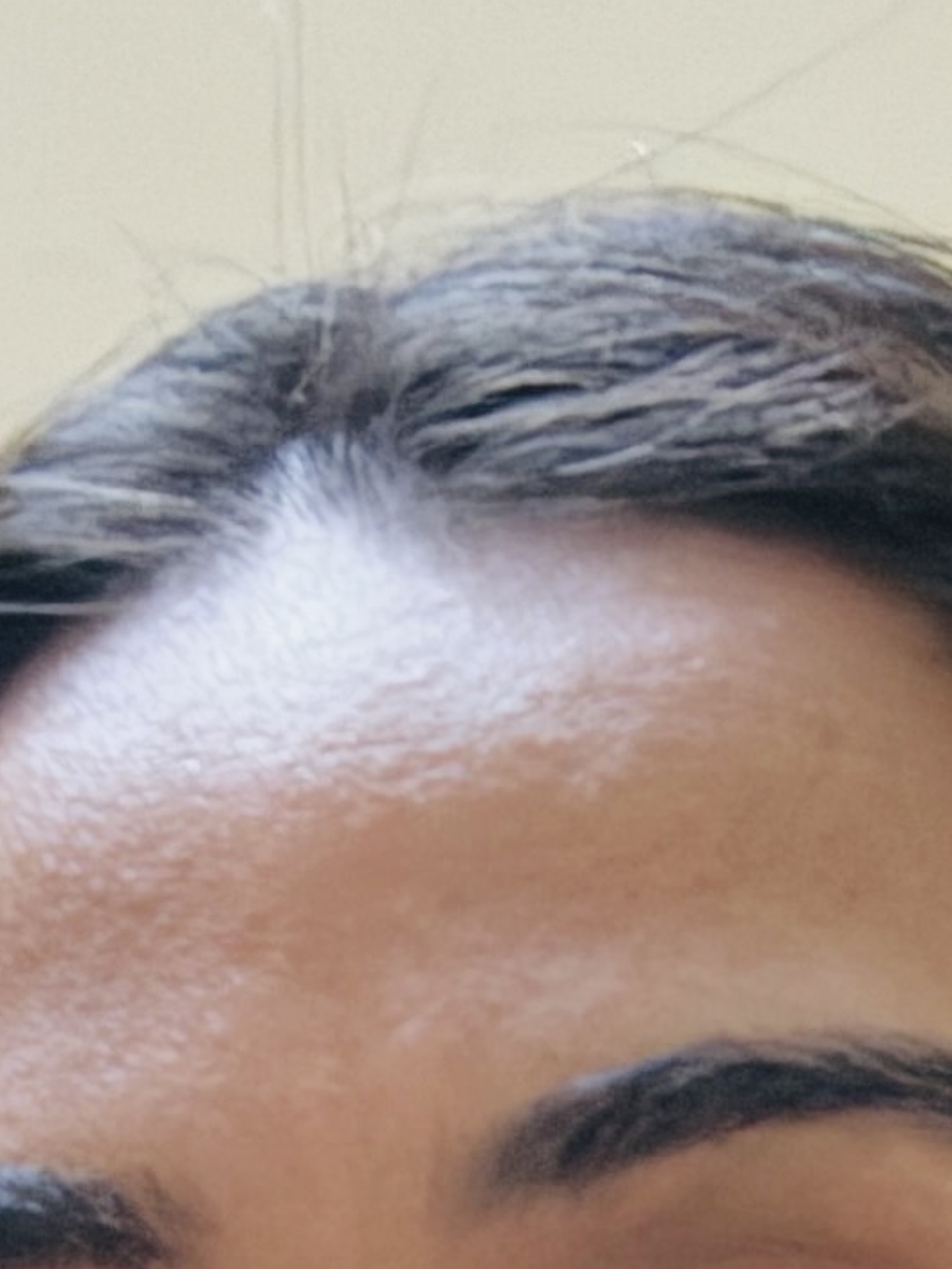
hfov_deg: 11.4
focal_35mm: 130
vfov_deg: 12.1
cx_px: 628
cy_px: 3079
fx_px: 4766
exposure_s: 1/14
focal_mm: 2.69
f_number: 1.9
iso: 400
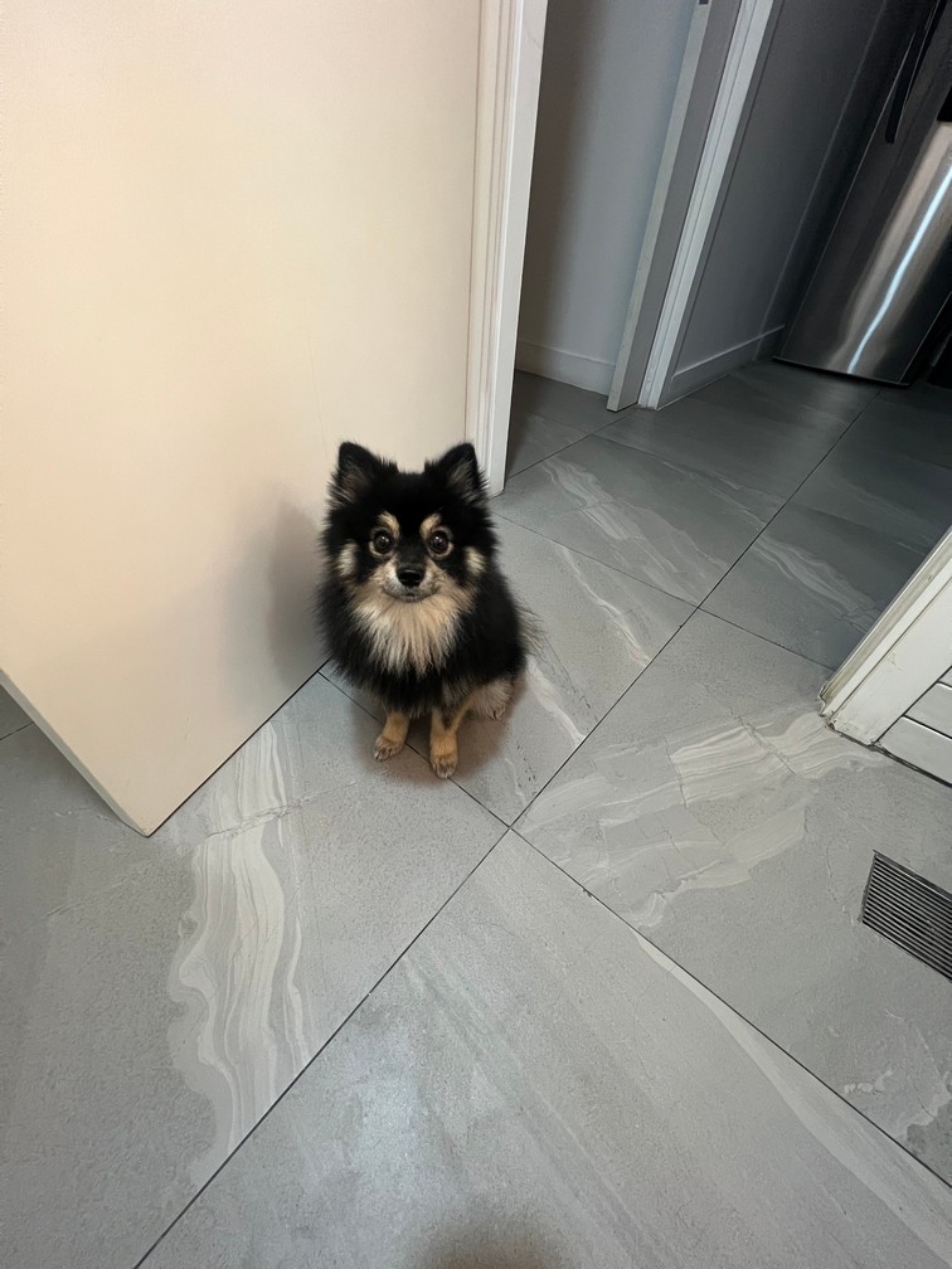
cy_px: 634
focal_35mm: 13
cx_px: 476
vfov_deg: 106.2
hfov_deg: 89.9
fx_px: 477
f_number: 1.8
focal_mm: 1.57
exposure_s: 1/60
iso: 500
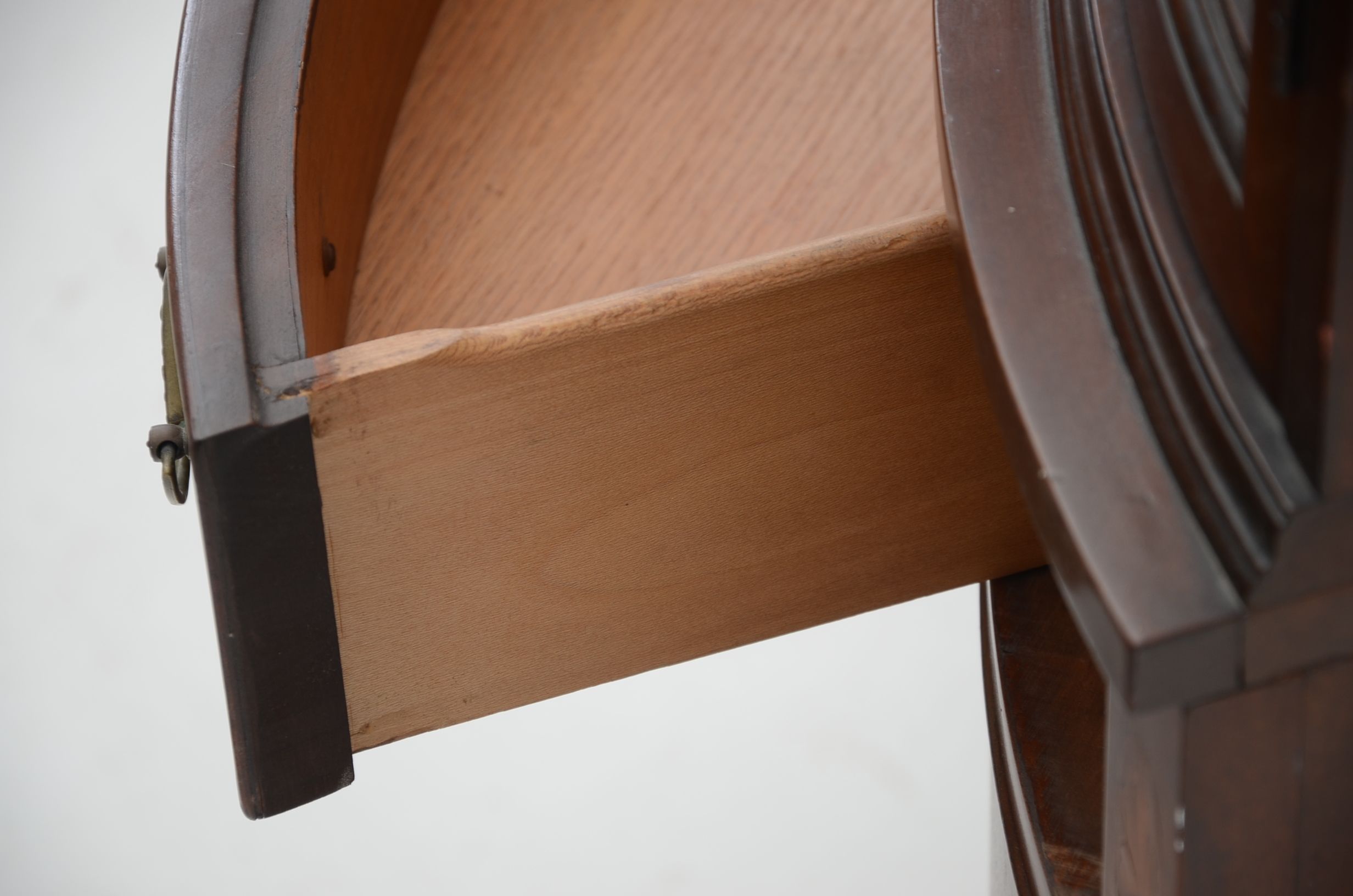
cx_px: 676
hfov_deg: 13.1
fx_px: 5907
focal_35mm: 158
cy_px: 448
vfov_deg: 8.7
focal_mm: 105
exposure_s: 1/60
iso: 160
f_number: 5.6
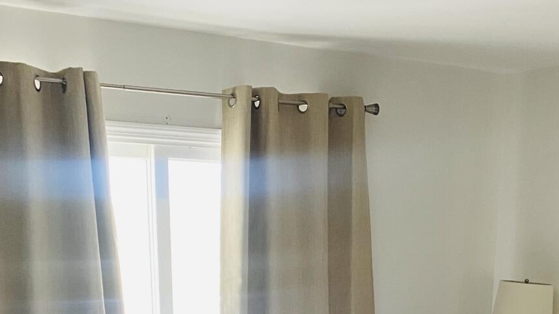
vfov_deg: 16.2
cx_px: 379
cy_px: 511
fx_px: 978
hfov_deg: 31.6
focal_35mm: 66
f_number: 1.8
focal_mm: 4.25
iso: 125
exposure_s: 1/68
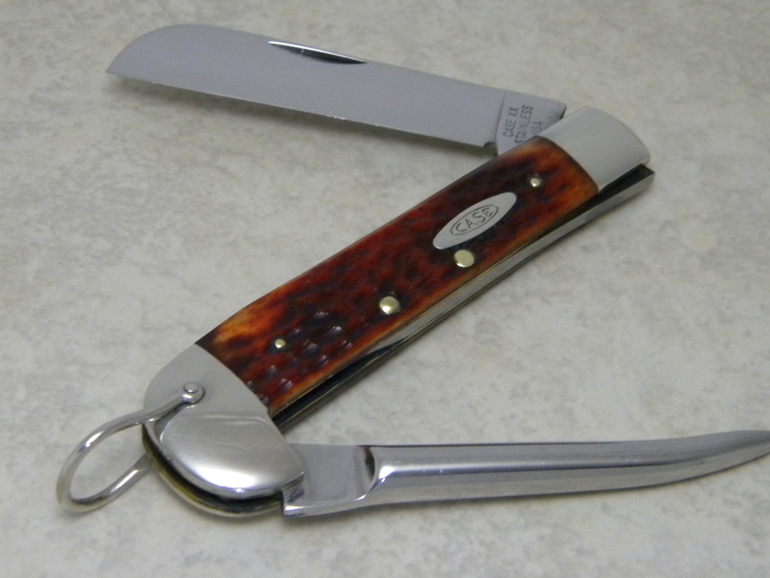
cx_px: 415
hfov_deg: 21.3
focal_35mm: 92
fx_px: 2047
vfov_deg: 16.1
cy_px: 274
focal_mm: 15.1
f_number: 4.5
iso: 400
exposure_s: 1/23.7
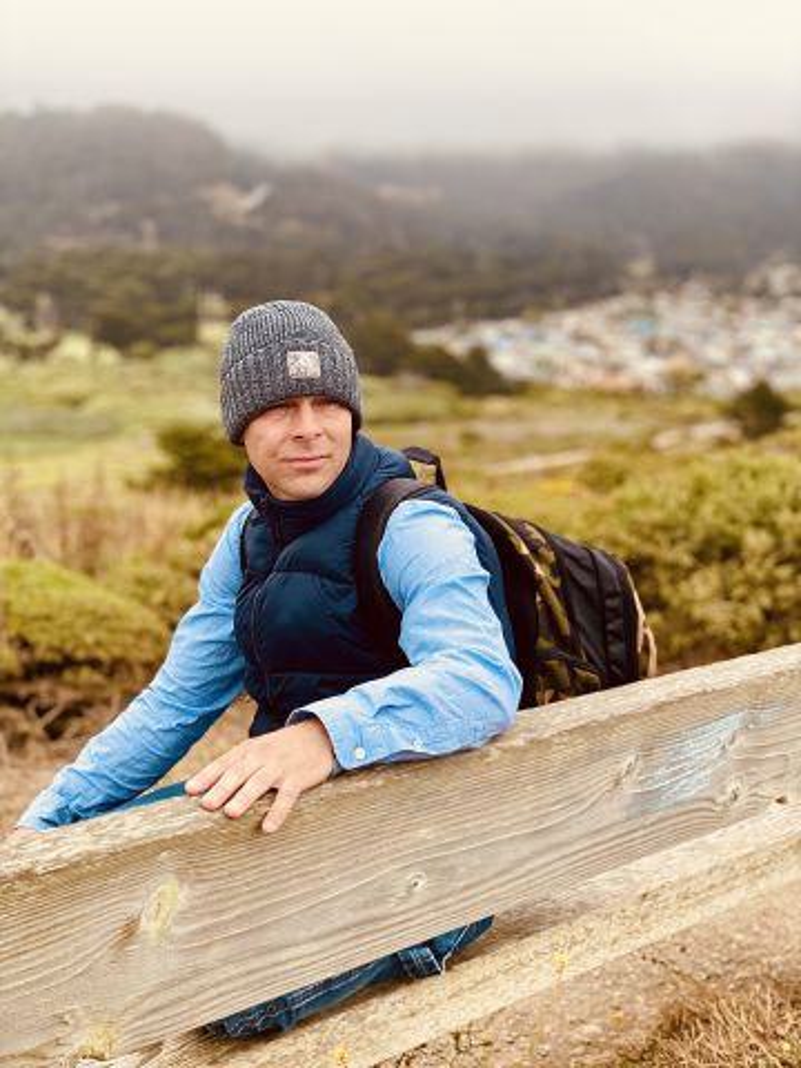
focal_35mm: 52
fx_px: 1604
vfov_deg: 36.8
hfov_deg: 28.0
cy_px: 534
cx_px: 400
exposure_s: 1/198
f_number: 2
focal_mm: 6
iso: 20
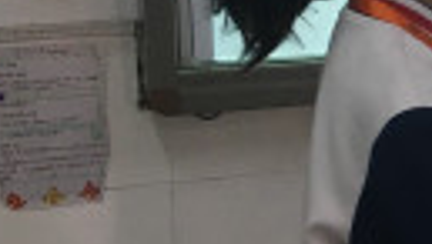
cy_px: -20
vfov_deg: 8.2
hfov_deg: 13.1
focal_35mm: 147
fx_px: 1686
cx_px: 794
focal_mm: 4.15
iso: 25
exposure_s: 1/33
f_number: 2.2
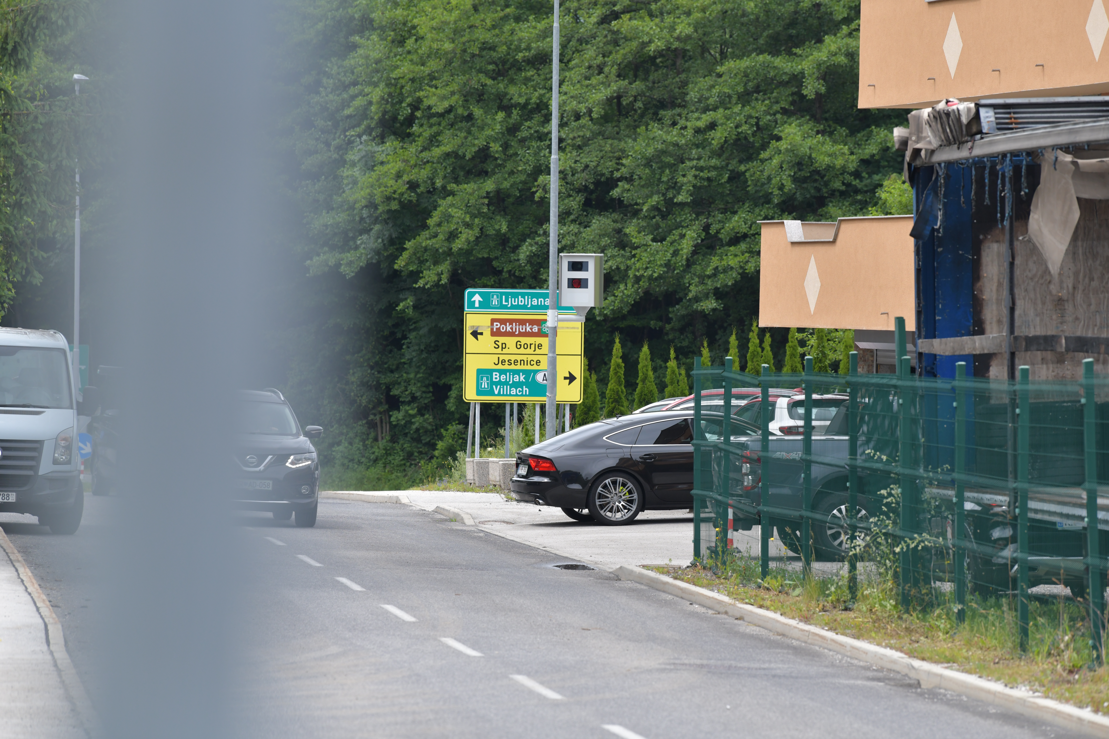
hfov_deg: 10.3
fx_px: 6161
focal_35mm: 200
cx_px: 554
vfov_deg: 6.9
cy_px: 370
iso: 640
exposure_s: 1/2500
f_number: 5
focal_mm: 200
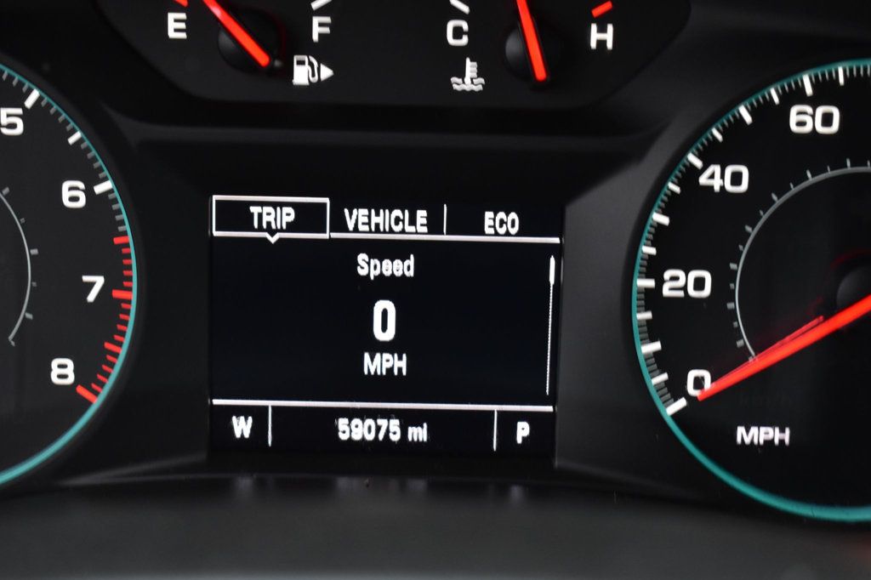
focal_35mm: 68
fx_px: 1633
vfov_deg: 20.1
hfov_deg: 29.9
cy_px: 290
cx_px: 436
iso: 1600
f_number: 5
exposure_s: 1/10
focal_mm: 45
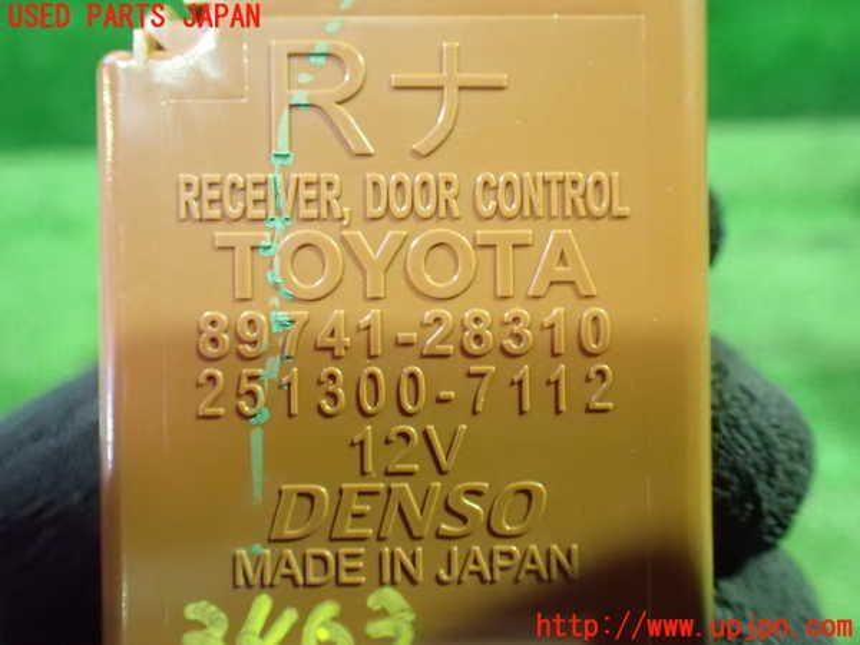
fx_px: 745
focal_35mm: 30
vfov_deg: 46.8
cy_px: 322
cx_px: 430
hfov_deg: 60.0
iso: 1600
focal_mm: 5.4
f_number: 2.3
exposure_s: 1/30
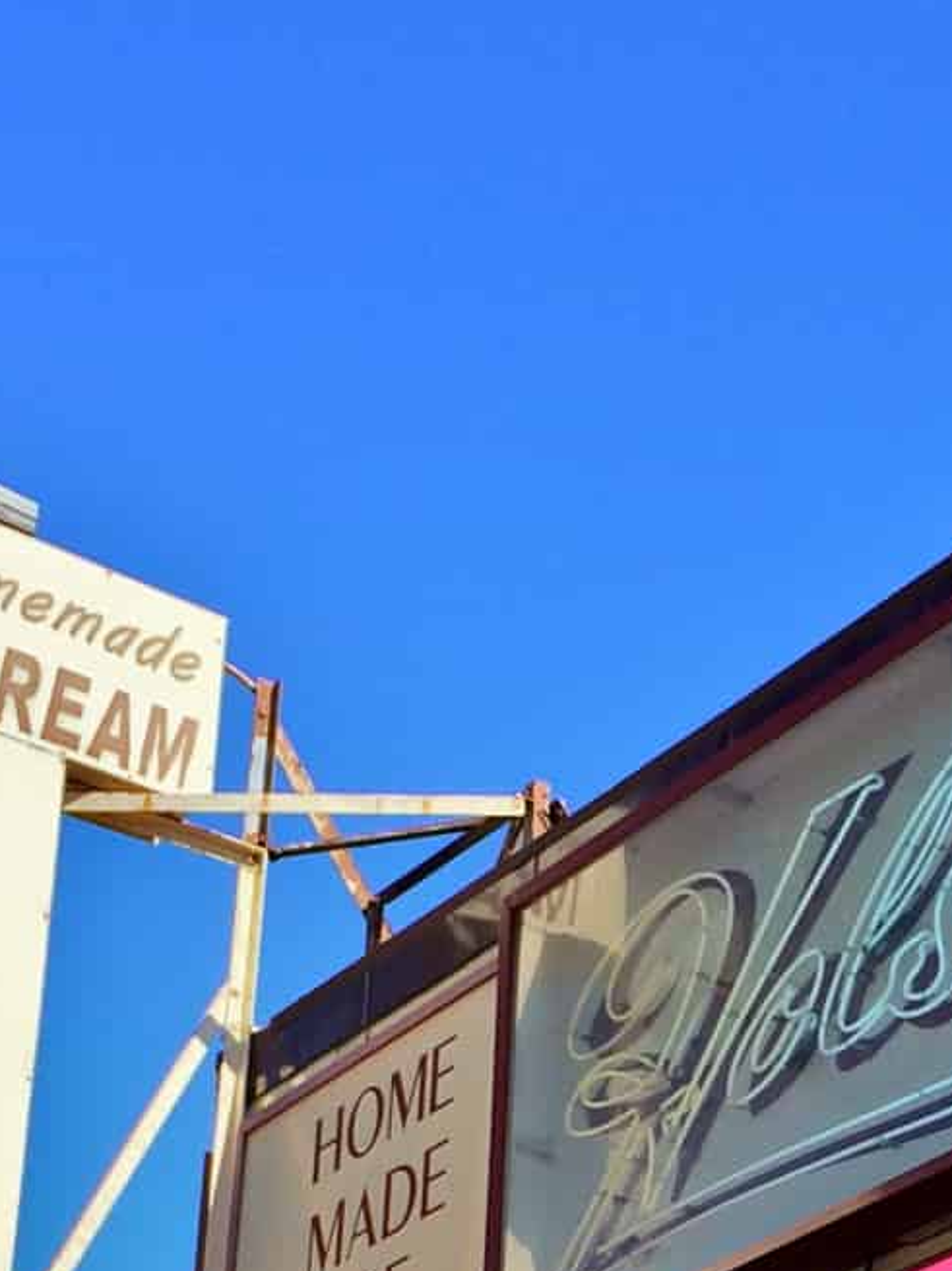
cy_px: 1391
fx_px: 3118
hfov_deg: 16.9
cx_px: 981
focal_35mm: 85
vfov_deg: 21.8
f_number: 2.2
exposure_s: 1/892
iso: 32
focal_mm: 4.15
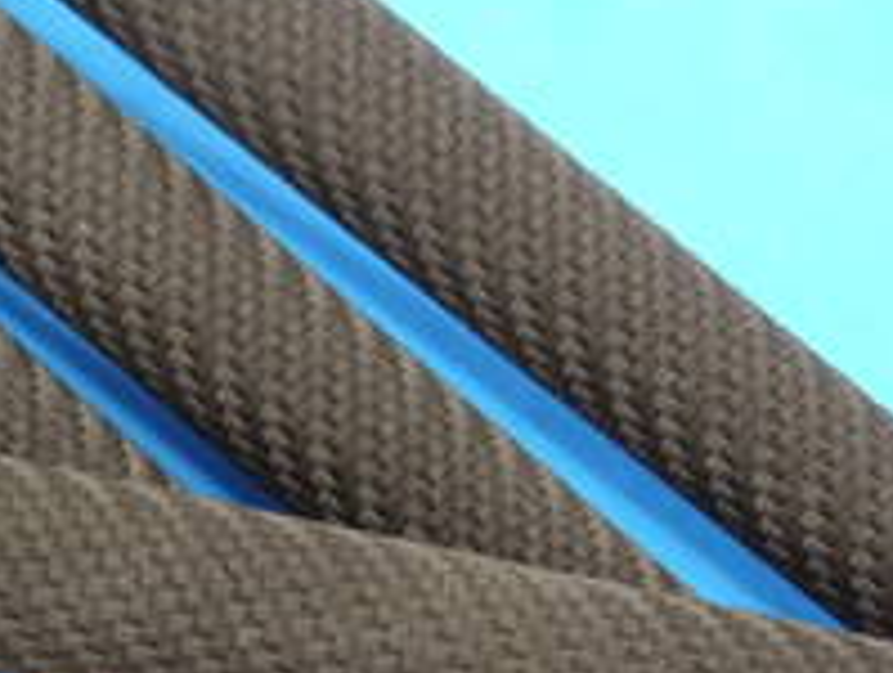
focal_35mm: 154
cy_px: 476
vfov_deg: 9.7
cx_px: -22
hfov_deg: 12.6
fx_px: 3980
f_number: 4.5
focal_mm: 24
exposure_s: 1/80
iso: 800
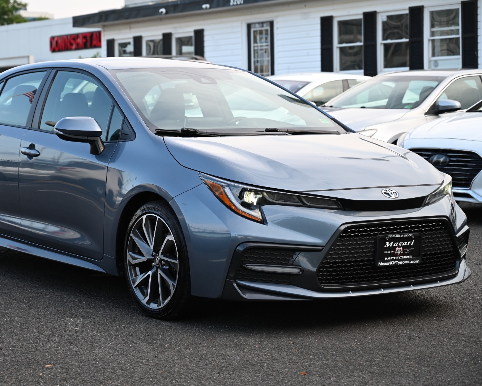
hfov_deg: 23.8
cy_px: 191
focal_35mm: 80
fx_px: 1141
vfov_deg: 19.2
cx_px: 195
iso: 250
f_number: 4
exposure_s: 1/250
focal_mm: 70
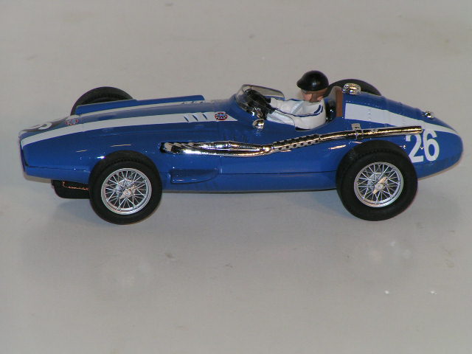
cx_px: 236
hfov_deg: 5.8
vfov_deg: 4.4
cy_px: 177
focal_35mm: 340
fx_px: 4636
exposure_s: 1/400
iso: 100
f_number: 5.6
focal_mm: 52
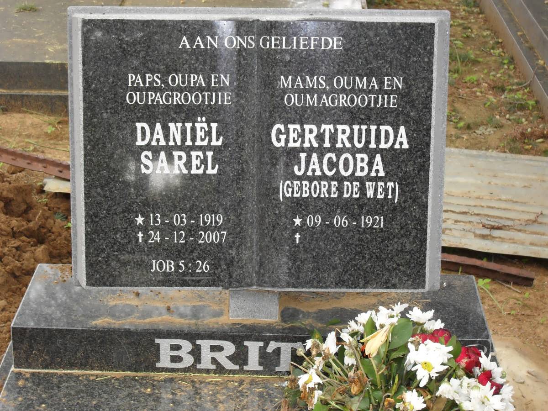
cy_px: 206
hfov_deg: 25.3
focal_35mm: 77
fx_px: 1219
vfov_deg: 19.1
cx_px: 274
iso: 160
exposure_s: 1/60
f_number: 5
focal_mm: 13.6
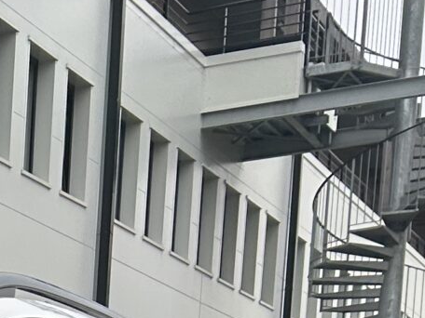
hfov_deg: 11.3
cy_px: 866
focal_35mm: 146
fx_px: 1793
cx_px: -596
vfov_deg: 8.8
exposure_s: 1/246
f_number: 1.5
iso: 64
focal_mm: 5.7
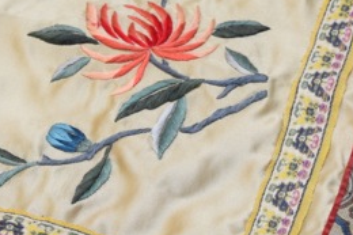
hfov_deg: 7.9
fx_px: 2547
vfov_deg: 5.3
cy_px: 62
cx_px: 124
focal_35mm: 260
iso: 800
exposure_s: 1/60
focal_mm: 45
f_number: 5
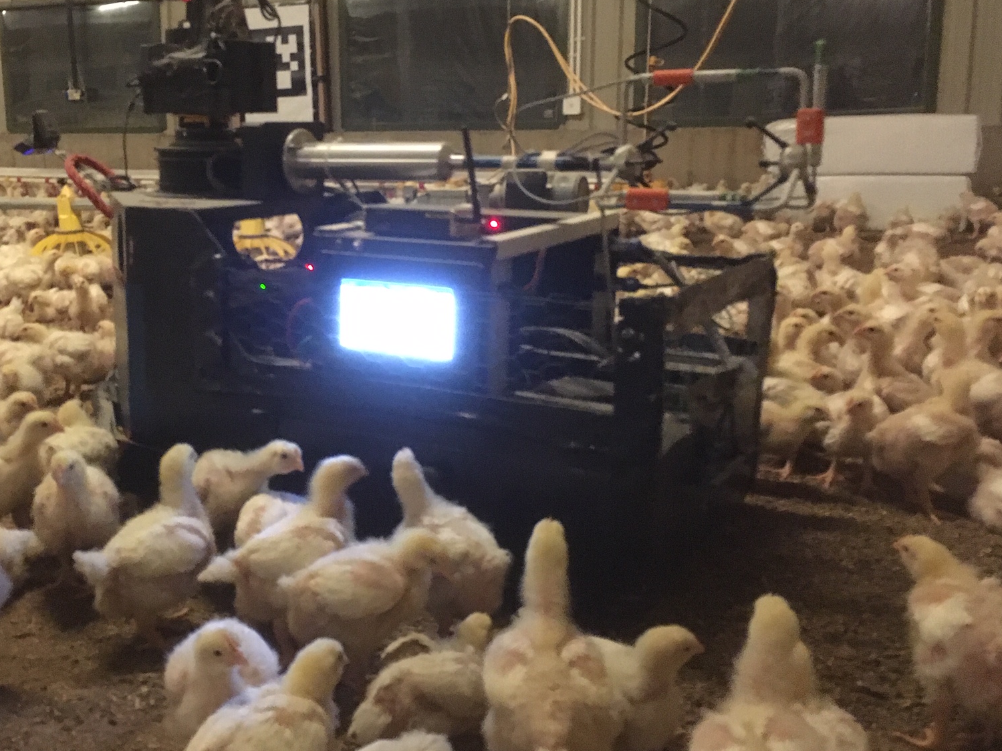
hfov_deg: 47.1
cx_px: 338
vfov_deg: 36.7
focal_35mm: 39
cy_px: 316
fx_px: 1129
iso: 500
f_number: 2.2
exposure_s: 1/17
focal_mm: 4.15
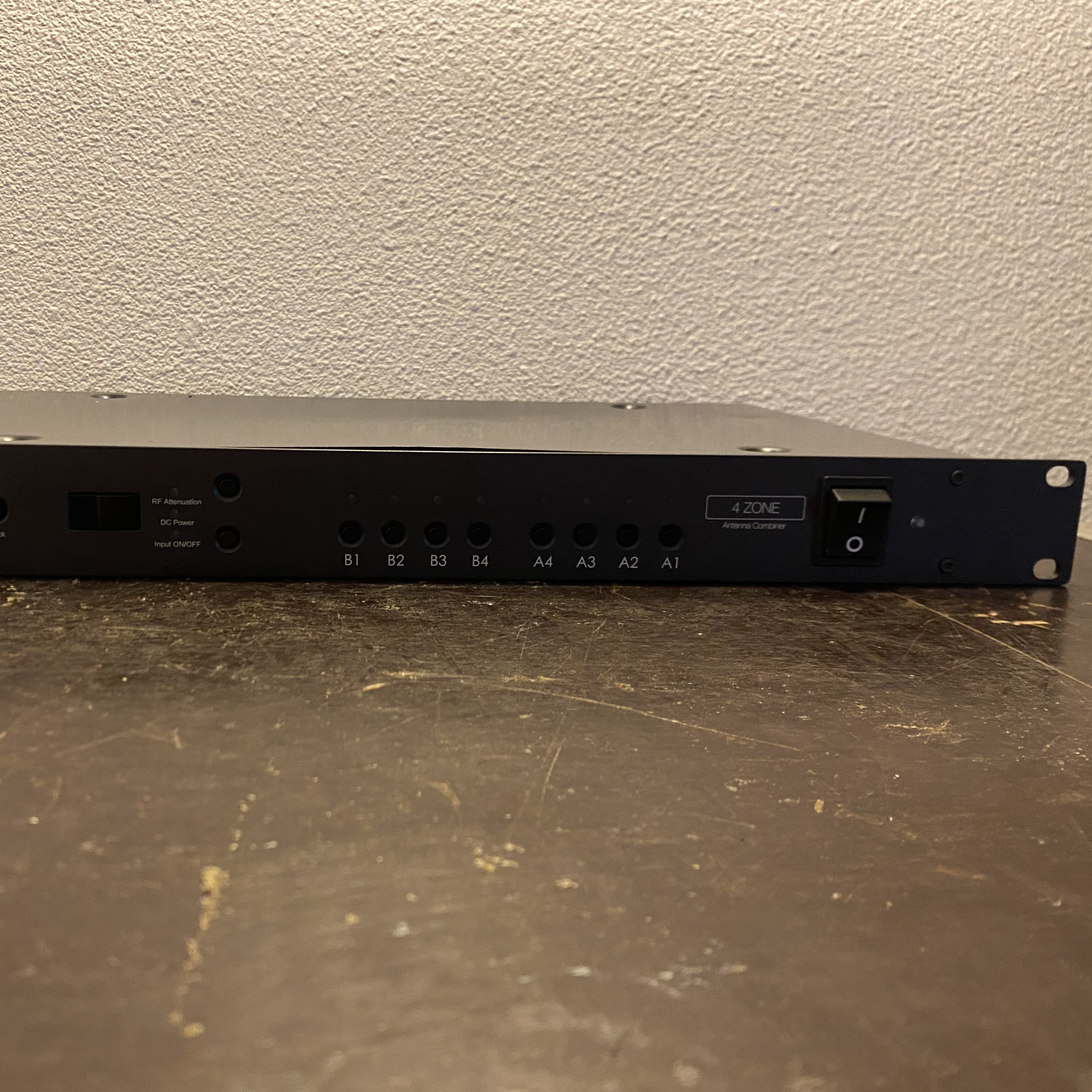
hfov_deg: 51.8
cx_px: 384
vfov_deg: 52.5
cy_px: 546
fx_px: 1106
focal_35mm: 31
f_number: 1.8
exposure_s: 1/25
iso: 400
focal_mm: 4.25
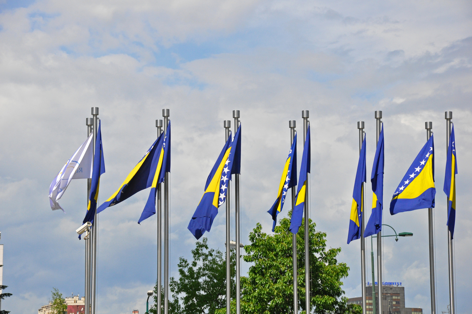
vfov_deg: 9.9
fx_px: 1807
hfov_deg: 14.9
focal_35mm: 138
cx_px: 236
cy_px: 157
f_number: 10
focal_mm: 92
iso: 800
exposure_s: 1/1600
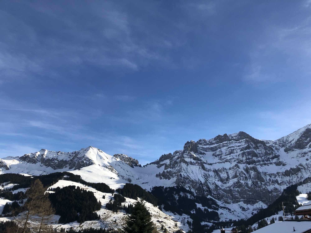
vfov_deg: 49.7
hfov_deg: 63.4
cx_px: 156
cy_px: 116
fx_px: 252
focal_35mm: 28
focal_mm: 4
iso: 20
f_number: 1.8
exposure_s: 1/2000
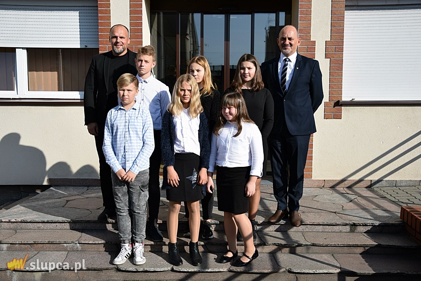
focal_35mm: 38
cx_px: 210
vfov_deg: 35.5
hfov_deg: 51.3
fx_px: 438
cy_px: 140
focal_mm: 25
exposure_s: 1/1000
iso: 160
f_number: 5.6
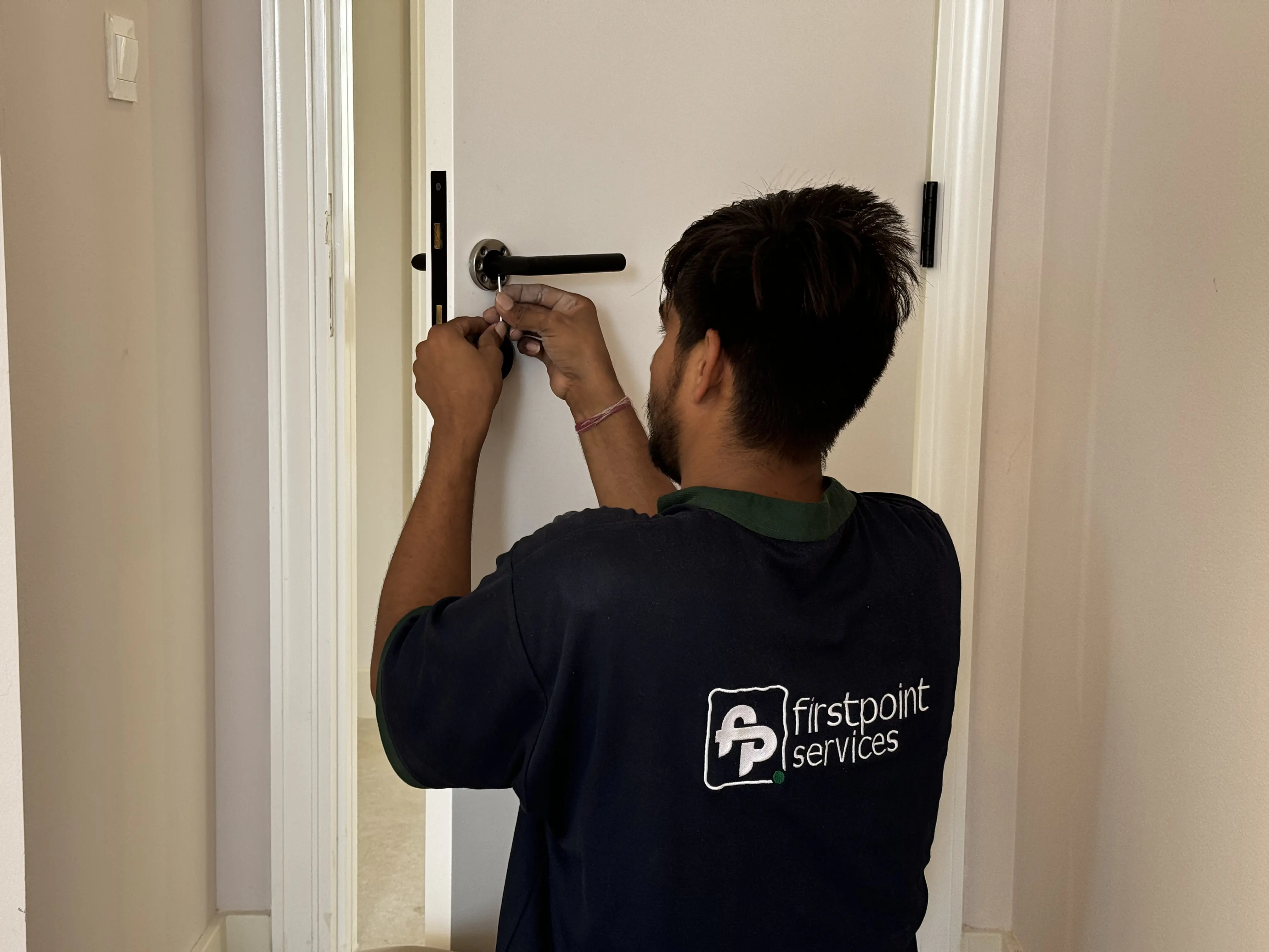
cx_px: 634
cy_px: 476
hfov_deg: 39.7
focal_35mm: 48
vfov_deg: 30.3
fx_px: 1760
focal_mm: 6.76
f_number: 1.78
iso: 100
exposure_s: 1/88
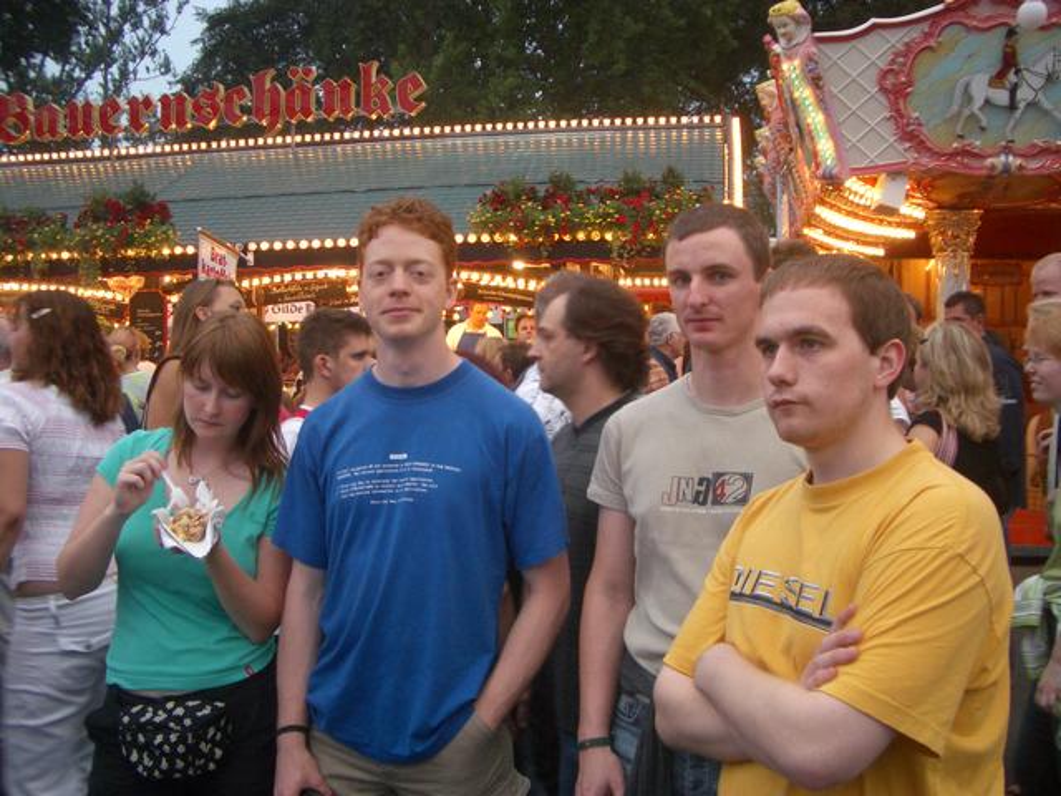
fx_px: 1073
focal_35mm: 35
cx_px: 530
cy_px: 398
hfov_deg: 52.6
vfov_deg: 40.7
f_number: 2.6
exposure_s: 1/40
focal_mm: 5.8
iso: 100
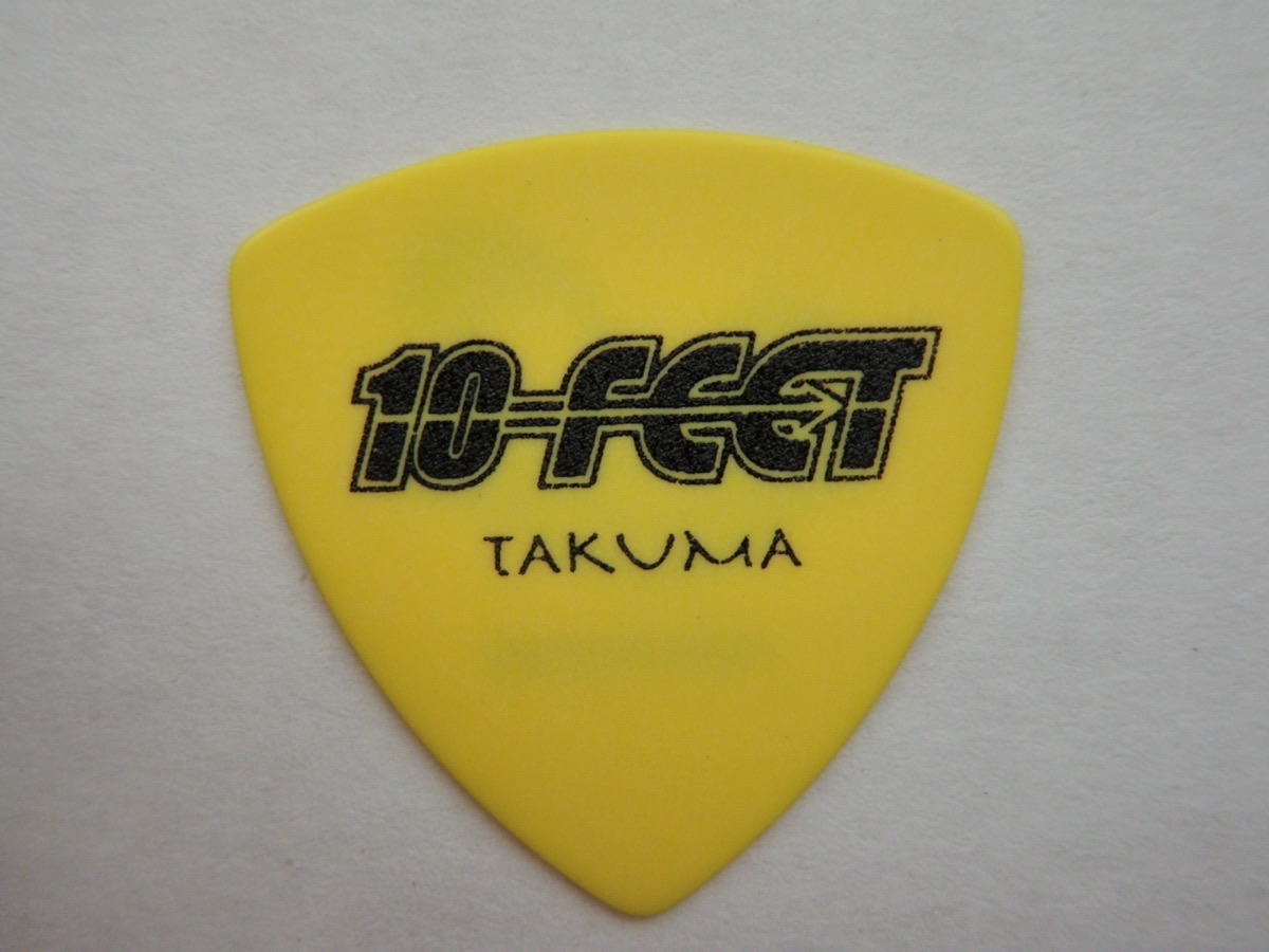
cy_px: 476
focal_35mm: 36
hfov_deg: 51.4
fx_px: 1320
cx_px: 634
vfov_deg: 39.7
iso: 200
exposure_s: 1/25
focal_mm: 6.53
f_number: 4.1
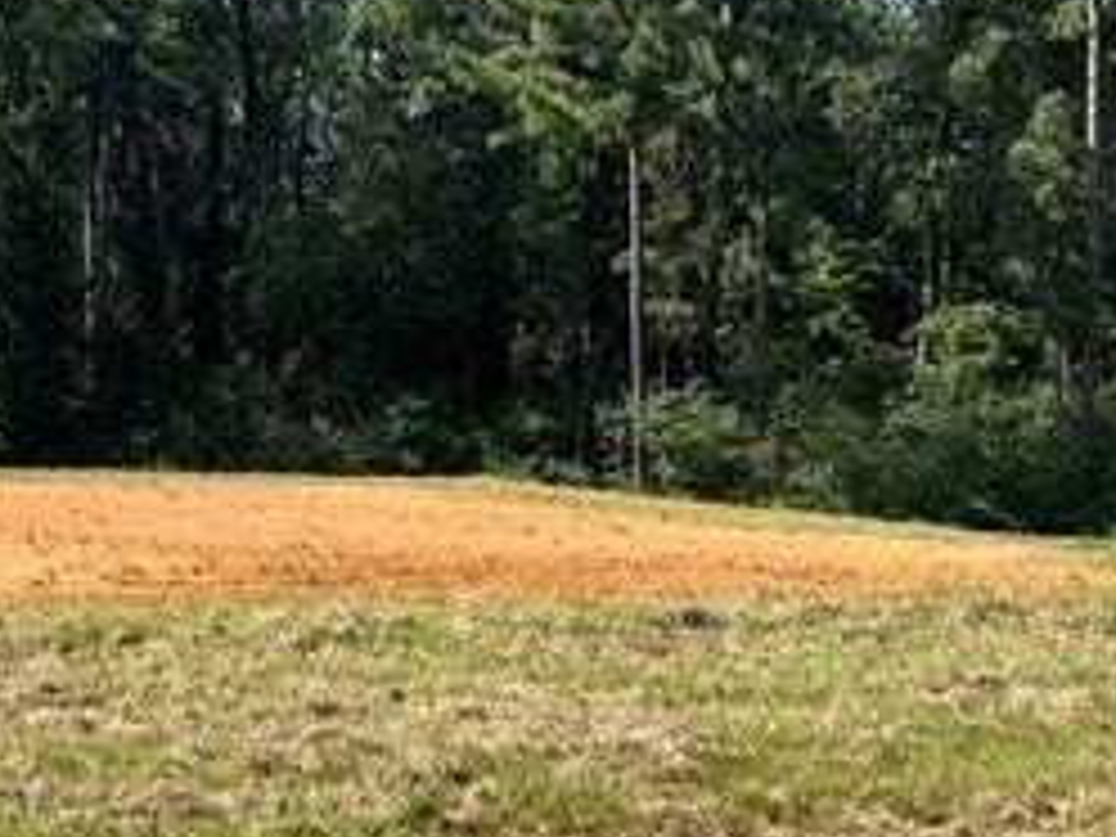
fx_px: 2160
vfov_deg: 21.9
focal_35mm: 67
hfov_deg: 28.5
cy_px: 364
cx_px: 266
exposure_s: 1/2024
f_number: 1.6
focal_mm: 5.1
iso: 50
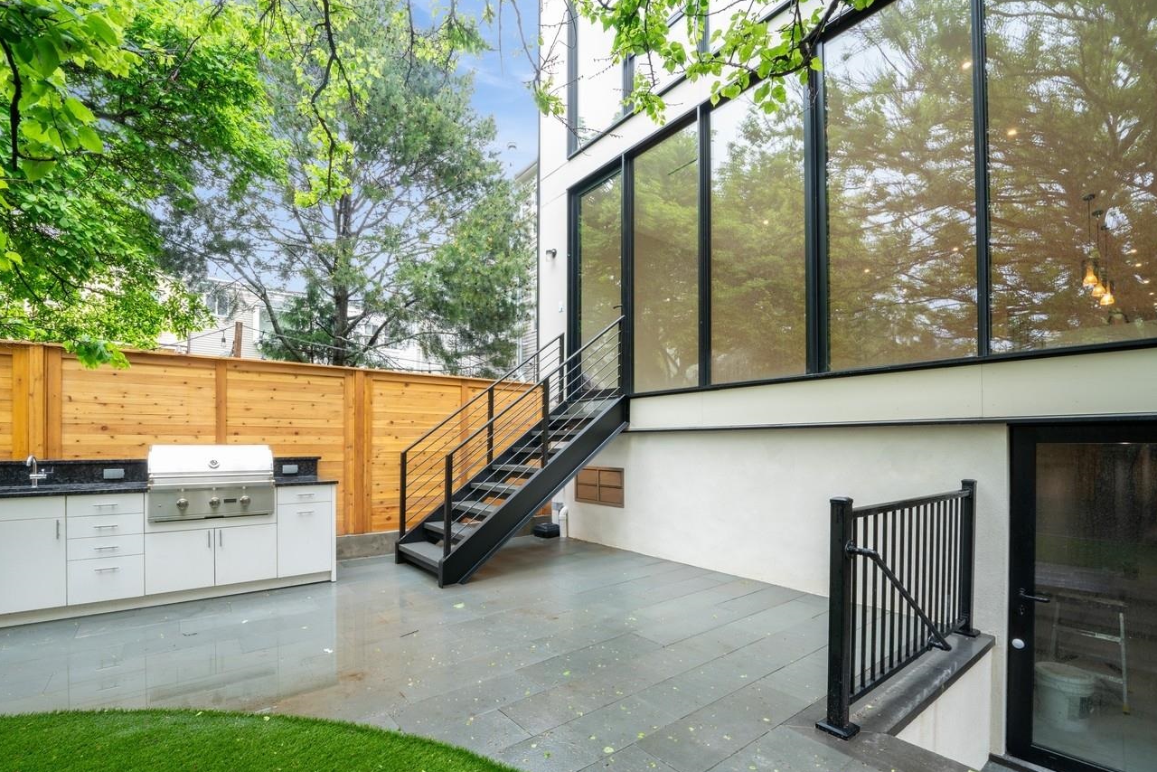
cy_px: 455
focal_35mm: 15
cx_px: 530
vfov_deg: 76.7
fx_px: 482
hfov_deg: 100.1
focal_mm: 12
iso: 200
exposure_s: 1/6
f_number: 11
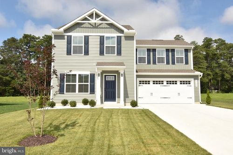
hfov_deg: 64.5
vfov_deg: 45.7
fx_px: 185
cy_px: 78
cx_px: 116
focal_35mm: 28
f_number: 22
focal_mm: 19
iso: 400
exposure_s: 1/200
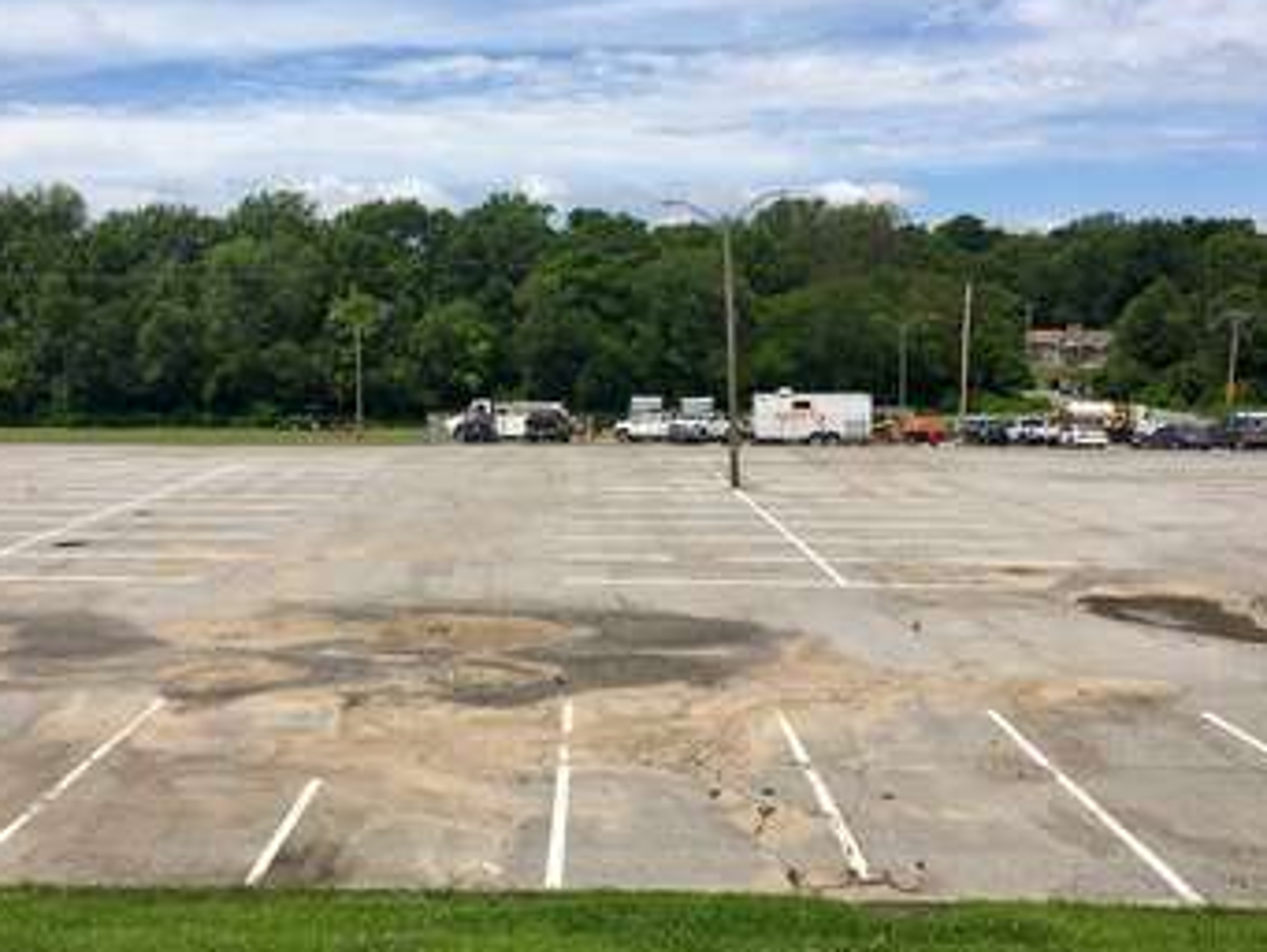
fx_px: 1245
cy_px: 465
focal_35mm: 34
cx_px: 542
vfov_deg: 41.8
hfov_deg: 53.7
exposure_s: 1/2404
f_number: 2.2
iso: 25
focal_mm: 4.15
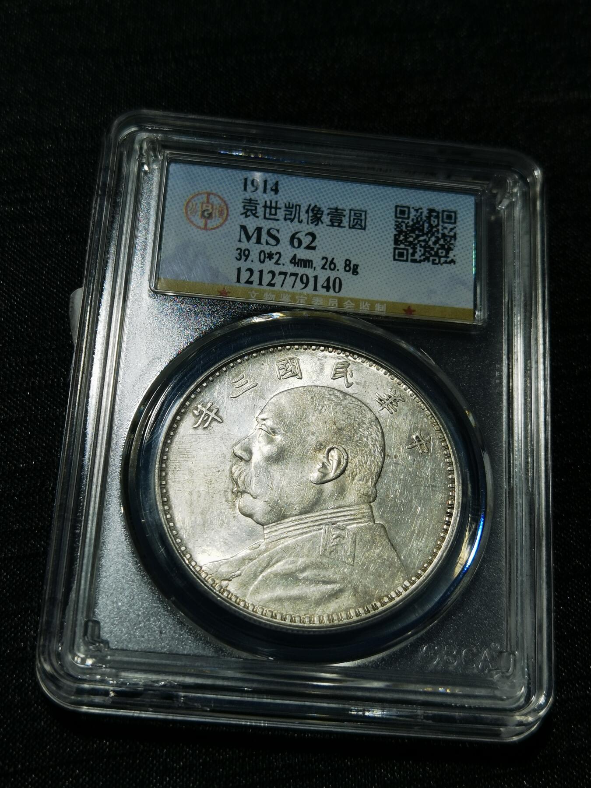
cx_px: 296
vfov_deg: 34.3
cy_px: 394
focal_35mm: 56
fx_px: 1275
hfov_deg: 26.1
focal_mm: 6.67
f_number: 1.9
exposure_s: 1/139
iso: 50
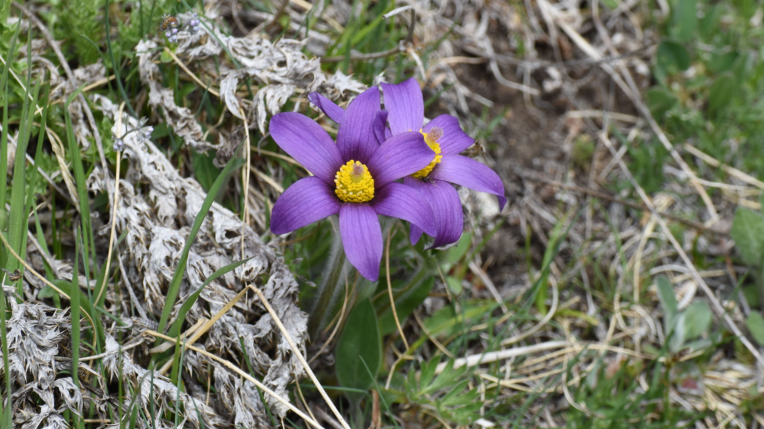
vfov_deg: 5.5
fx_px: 4447
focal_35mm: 220
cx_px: 384
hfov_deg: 9.8
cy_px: 180
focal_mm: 135
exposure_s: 1/800
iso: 400
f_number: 7.1
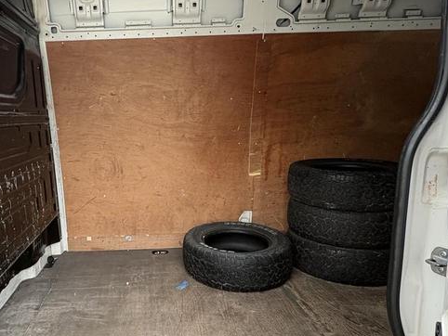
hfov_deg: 65.5
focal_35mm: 26
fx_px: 337
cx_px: 149
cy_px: 190
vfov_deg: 52.9
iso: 200
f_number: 2.2
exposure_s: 1/99
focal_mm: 2.22
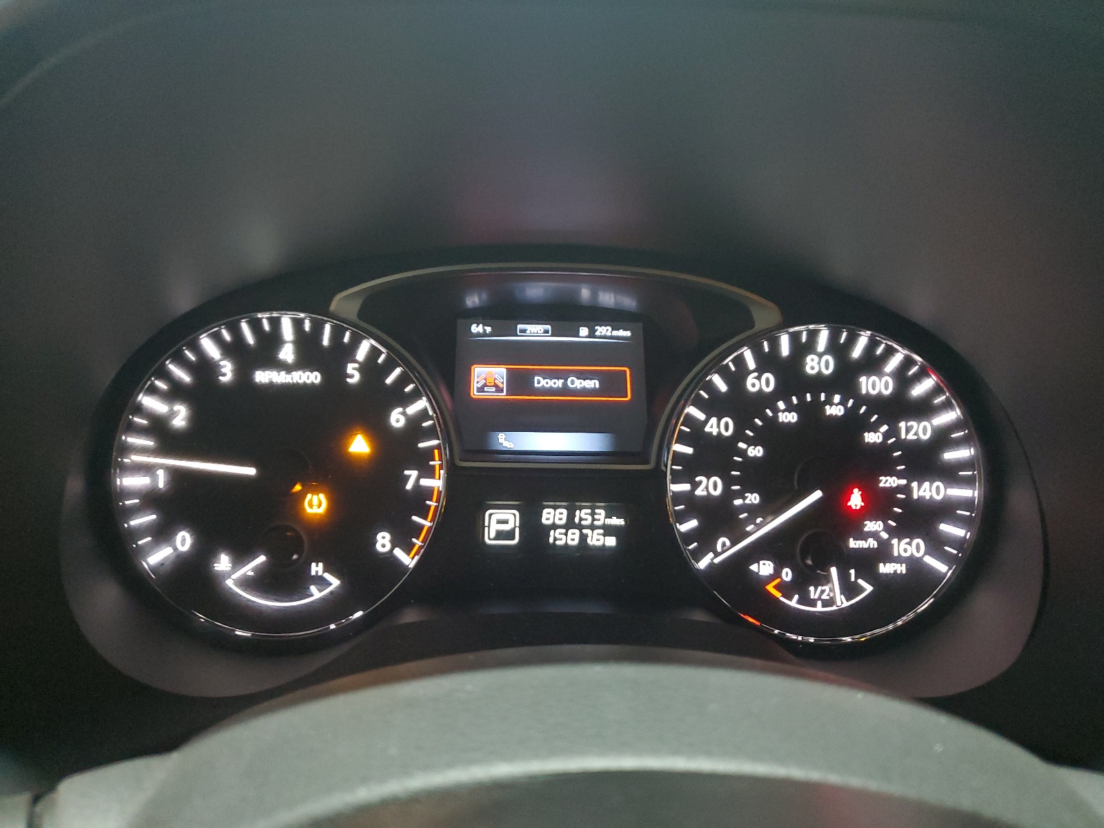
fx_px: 829
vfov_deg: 53.1
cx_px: 552
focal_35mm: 26
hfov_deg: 67.3
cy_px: 414
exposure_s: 1/15
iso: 292
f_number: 1.5
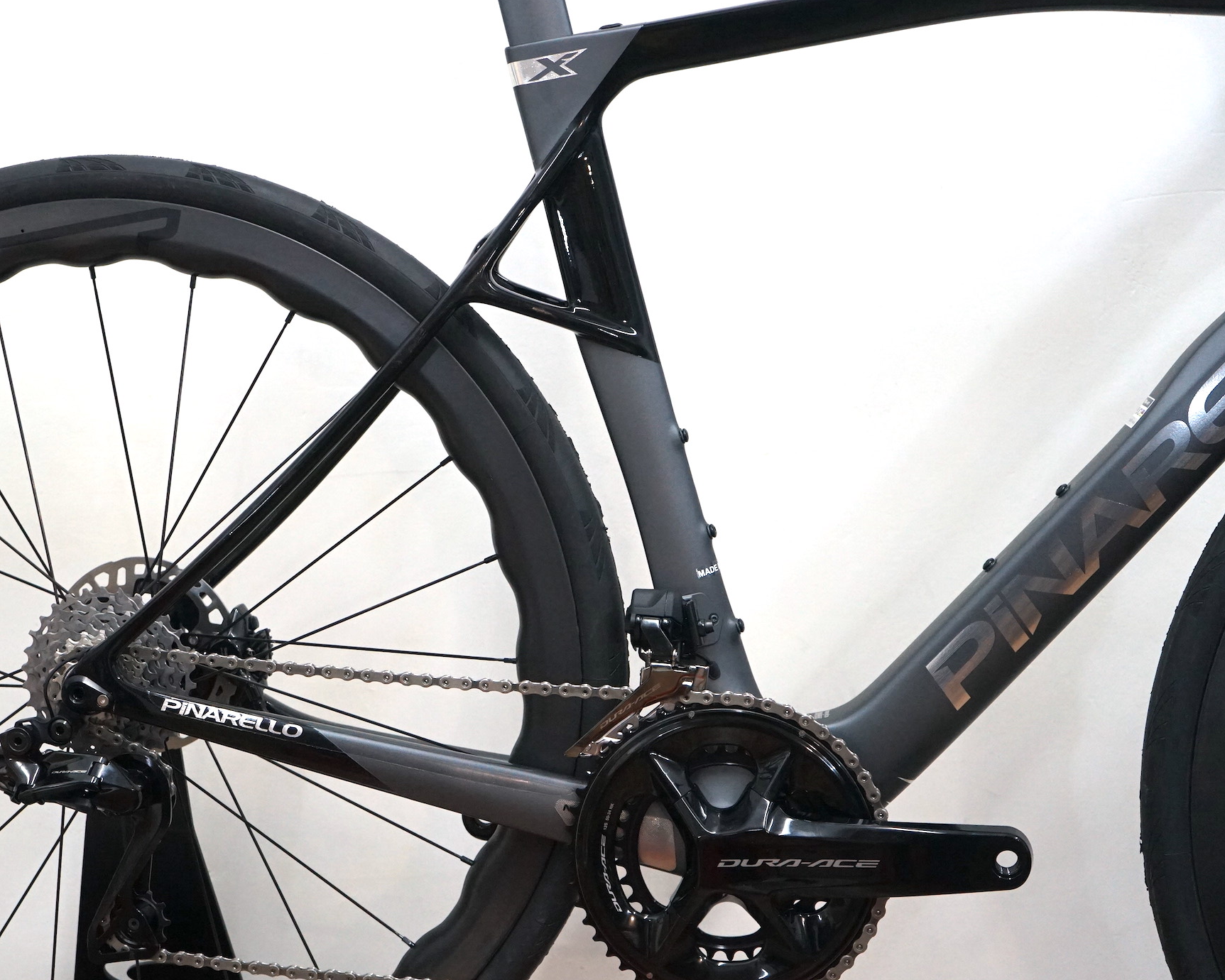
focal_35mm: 60
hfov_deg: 31.3
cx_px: 475
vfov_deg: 25.4
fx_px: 2175
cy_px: 534
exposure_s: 1/160
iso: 2500
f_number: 4.5
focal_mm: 48
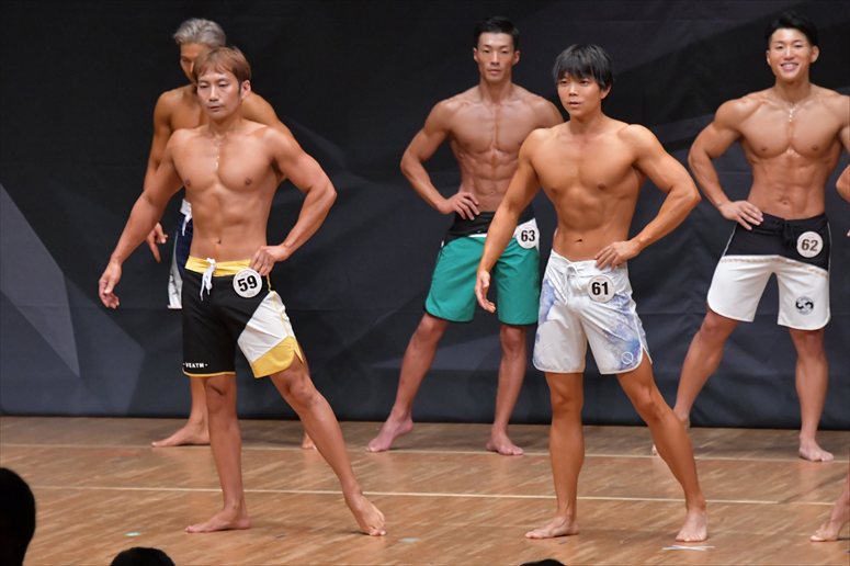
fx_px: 6726
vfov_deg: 4.8
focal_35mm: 285
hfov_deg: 7.2
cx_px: 425
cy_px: 283
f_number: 5.6
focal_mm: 190
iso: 6400
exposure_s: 1/400
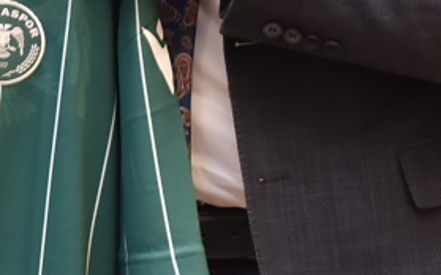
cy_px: -55
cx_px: -253
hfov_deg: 10.5
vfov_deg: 6.8
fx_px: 2306
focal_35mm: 192
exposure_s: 1/80
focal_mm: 35
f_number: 5
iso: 1000
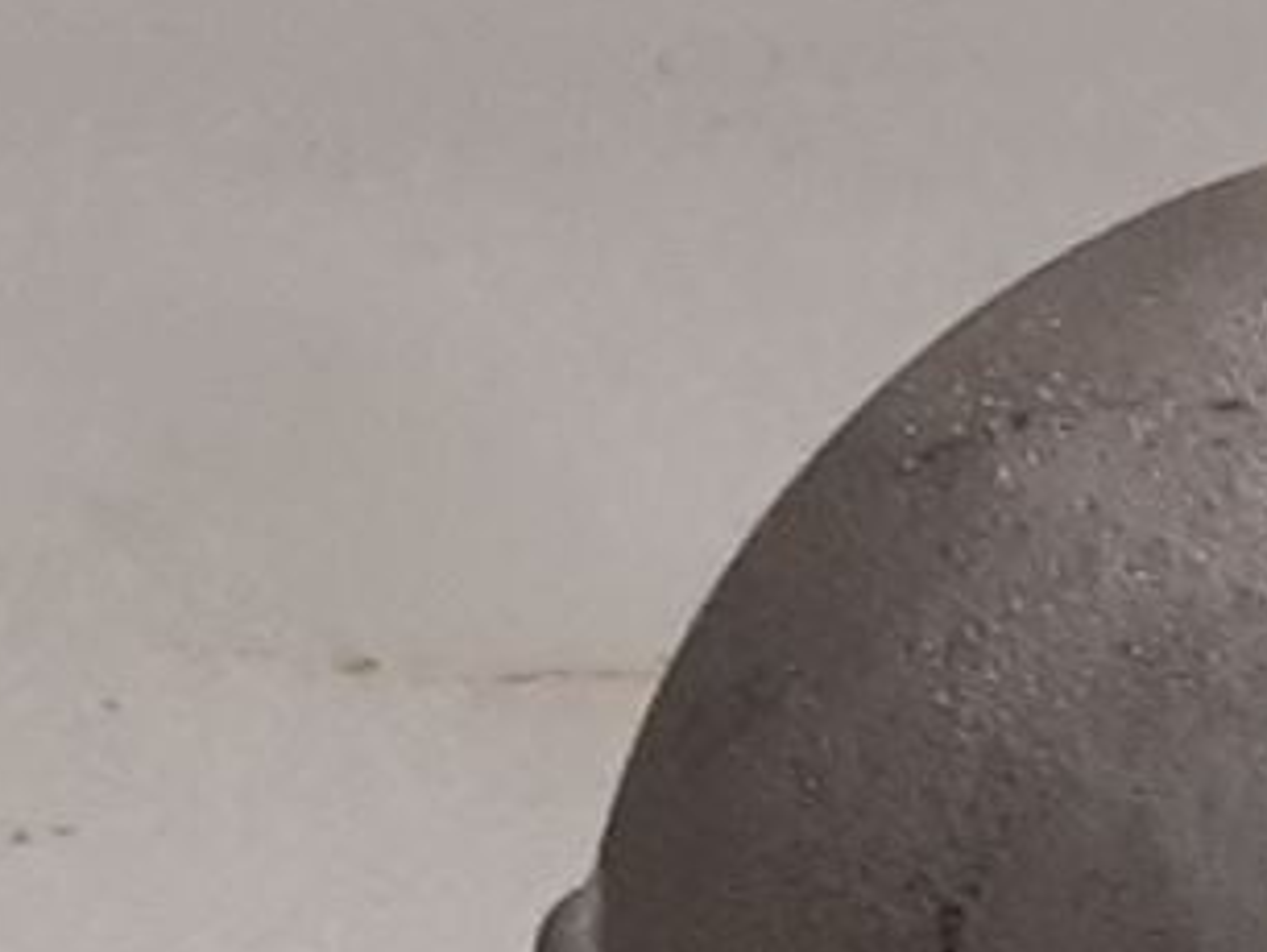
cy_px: 2426
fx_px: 6374
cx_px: 927
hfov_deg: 11.3
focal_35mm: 174
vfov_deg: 7.8
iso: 125
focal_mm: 3.93
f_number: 1.7
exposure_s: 1/50
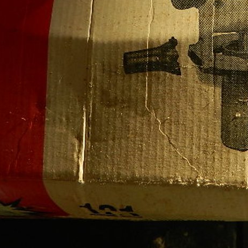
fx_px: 584
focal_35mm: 72
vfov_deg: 23.3
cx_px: 191
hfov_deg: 23.7
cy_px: 19
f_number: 3.1
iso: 80
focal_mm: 4.5
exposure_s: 1/125
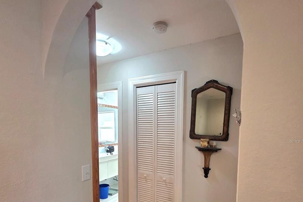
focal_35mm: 19
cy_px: 141
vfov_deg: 62.3
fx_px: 160
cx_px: 152
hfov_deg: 86.9
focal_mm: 2.2
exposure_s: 1/120
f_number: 1.9
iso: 320
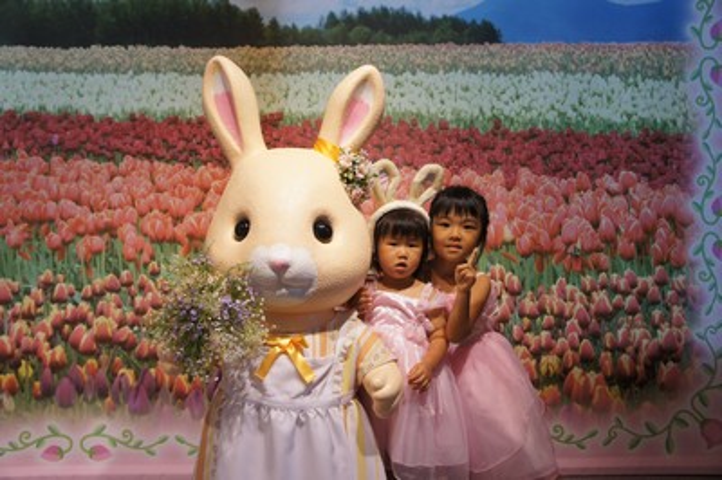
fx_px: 661
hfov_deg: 57.3
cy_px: 240
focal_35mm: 33
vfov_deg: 39.9
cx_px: 361
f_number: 4.5
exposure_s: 1/250
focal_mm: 22
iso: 500
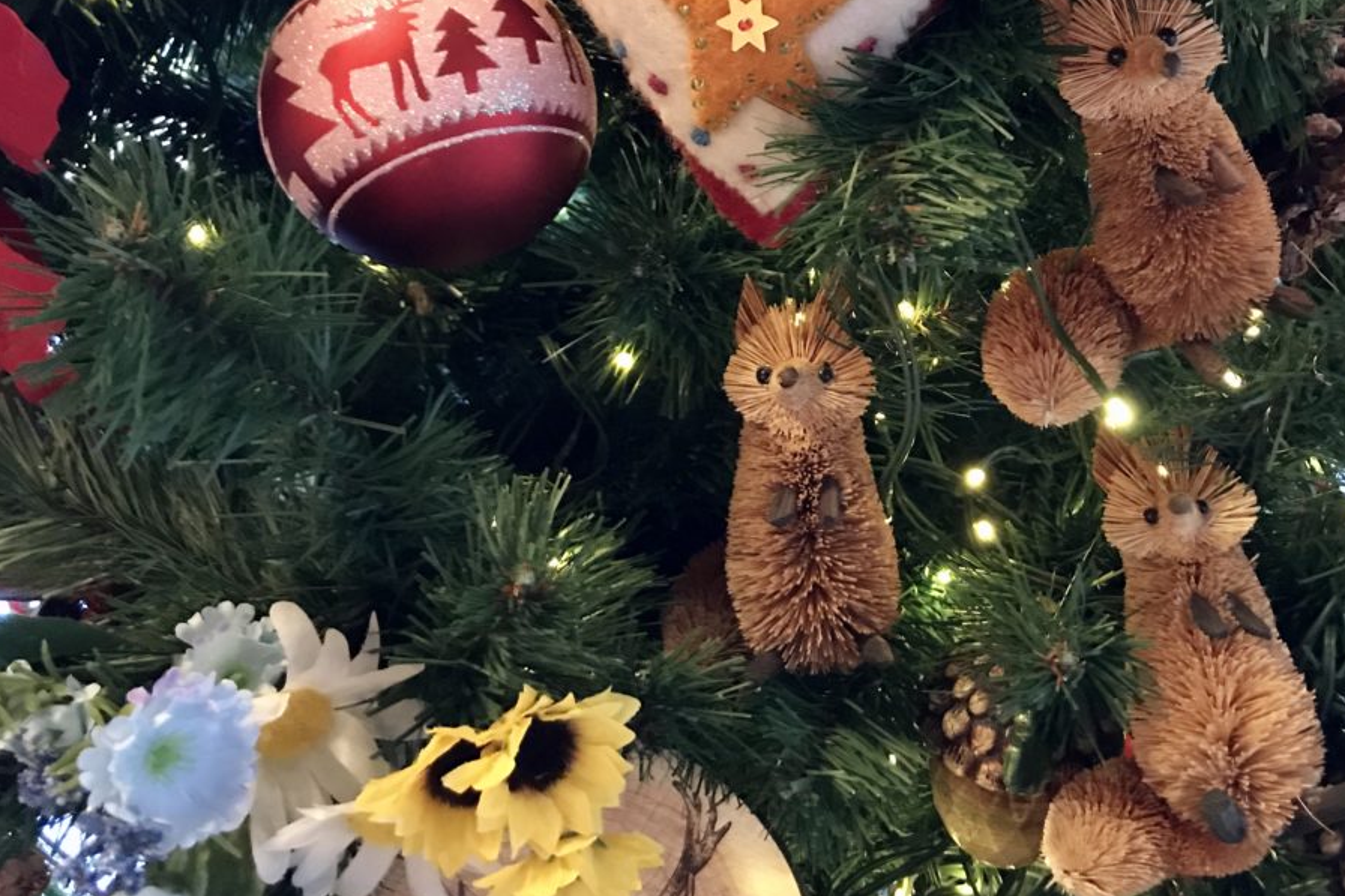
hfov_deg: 48.7
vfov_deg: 33.9
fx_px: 1457
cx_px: 895
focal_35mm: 39
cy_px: 305
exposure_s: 1/4
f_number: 1.8
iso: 100
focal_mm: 3.99
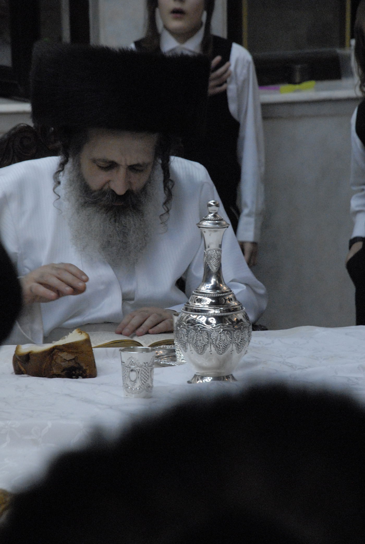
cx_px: 182
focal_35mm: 202
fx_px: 3070
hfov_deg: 6.8
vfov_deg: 10.1
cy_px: 272
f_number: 8
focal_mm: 135
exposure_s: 1/160
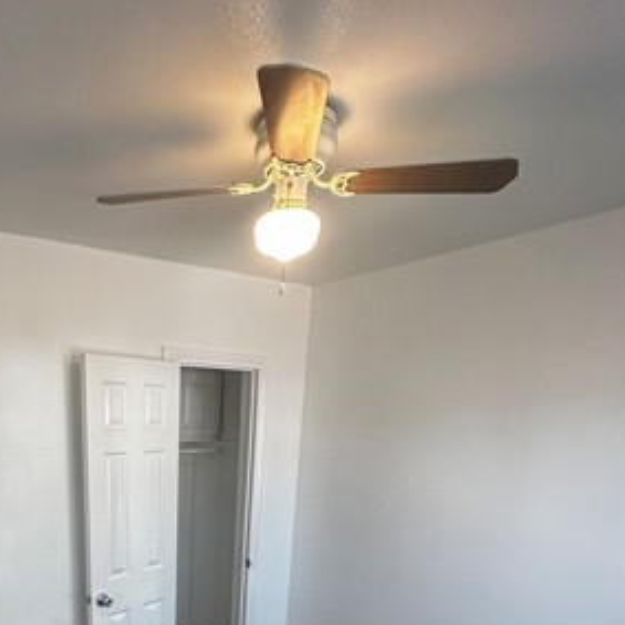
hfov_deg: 54.2
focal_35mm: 28
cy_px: 583
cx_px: 144
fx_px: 572
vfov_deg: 49.7
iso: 200
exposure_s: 1/120
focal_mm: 2.22
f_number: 2.2
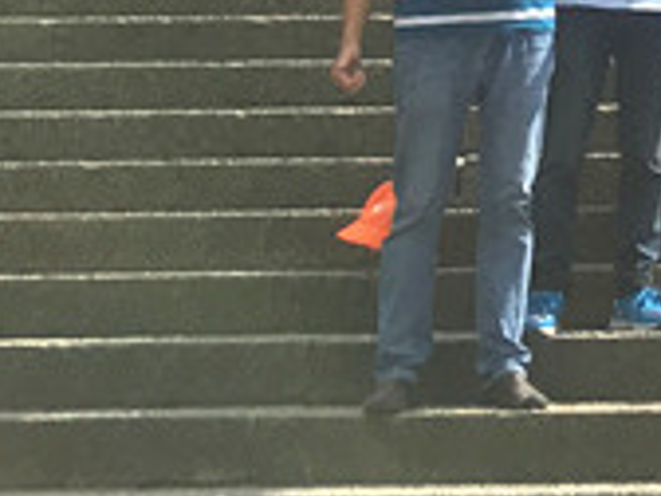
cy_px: -587
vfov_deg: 9.8
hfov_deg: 12.2
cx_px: 1432
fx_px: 2635
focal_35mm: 138
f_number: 2.2
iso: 25
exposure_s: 1/927
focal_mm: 4.15
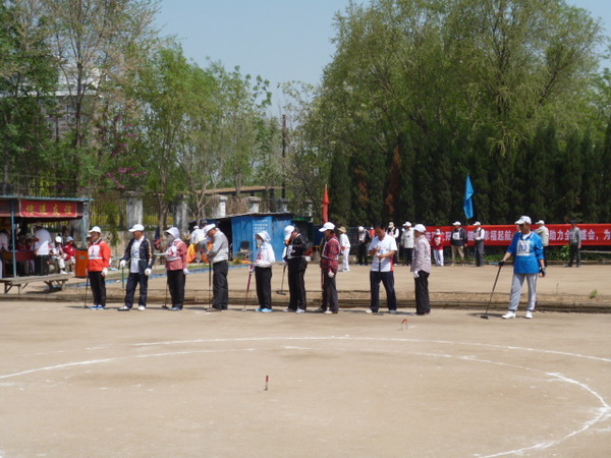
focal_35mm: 53
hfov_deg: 36.2
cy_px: 229
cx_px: 306
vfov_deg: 27.5
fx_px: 935
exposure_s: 1/800
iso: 100
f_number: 3.8
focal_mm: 9.5
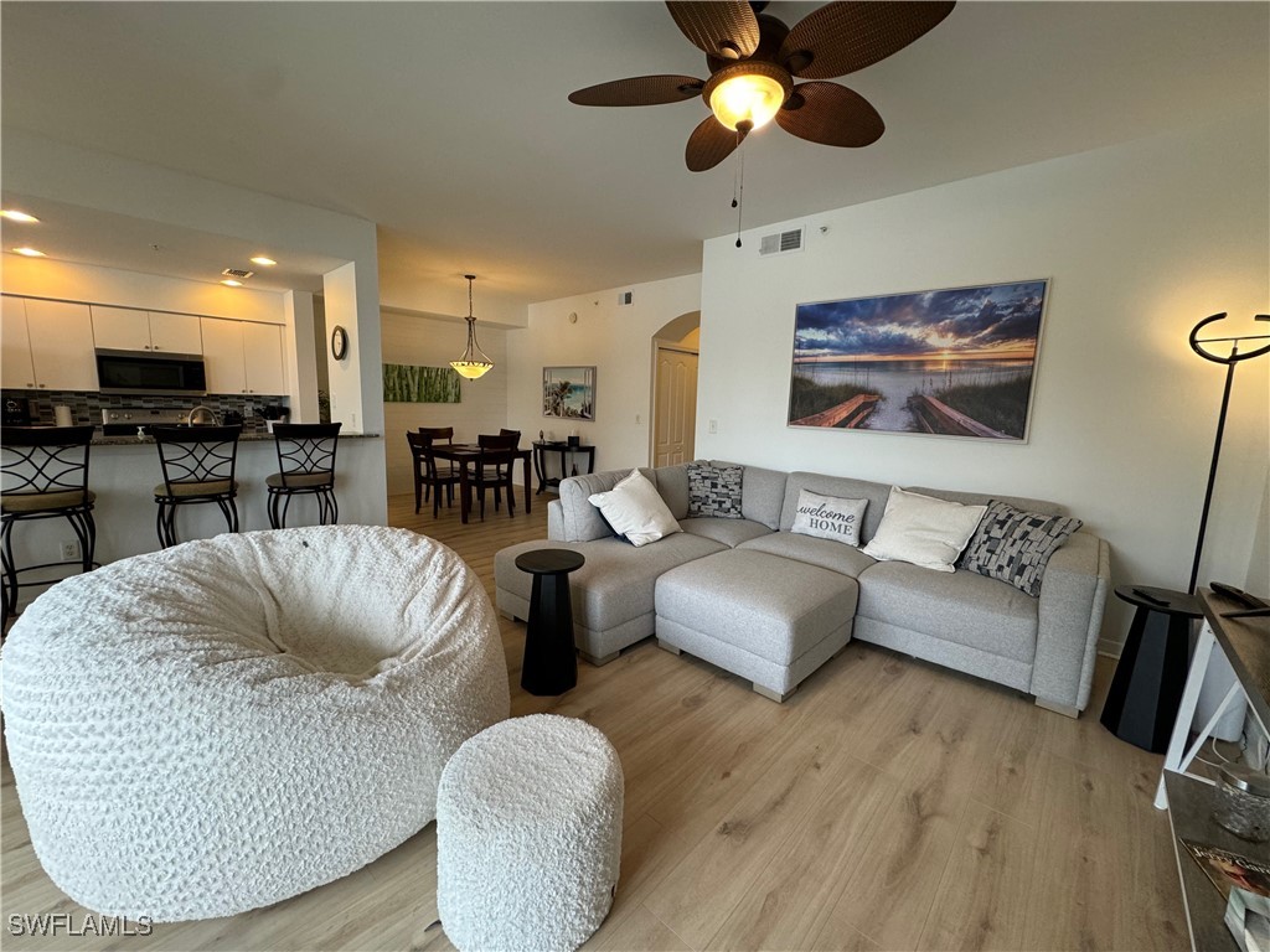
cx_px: 635
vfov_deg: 85.7
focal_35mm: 14
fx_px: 514
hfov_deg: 102.1
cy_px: 476
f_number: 2.2
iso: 200
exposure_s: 1/120
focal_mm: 2.22
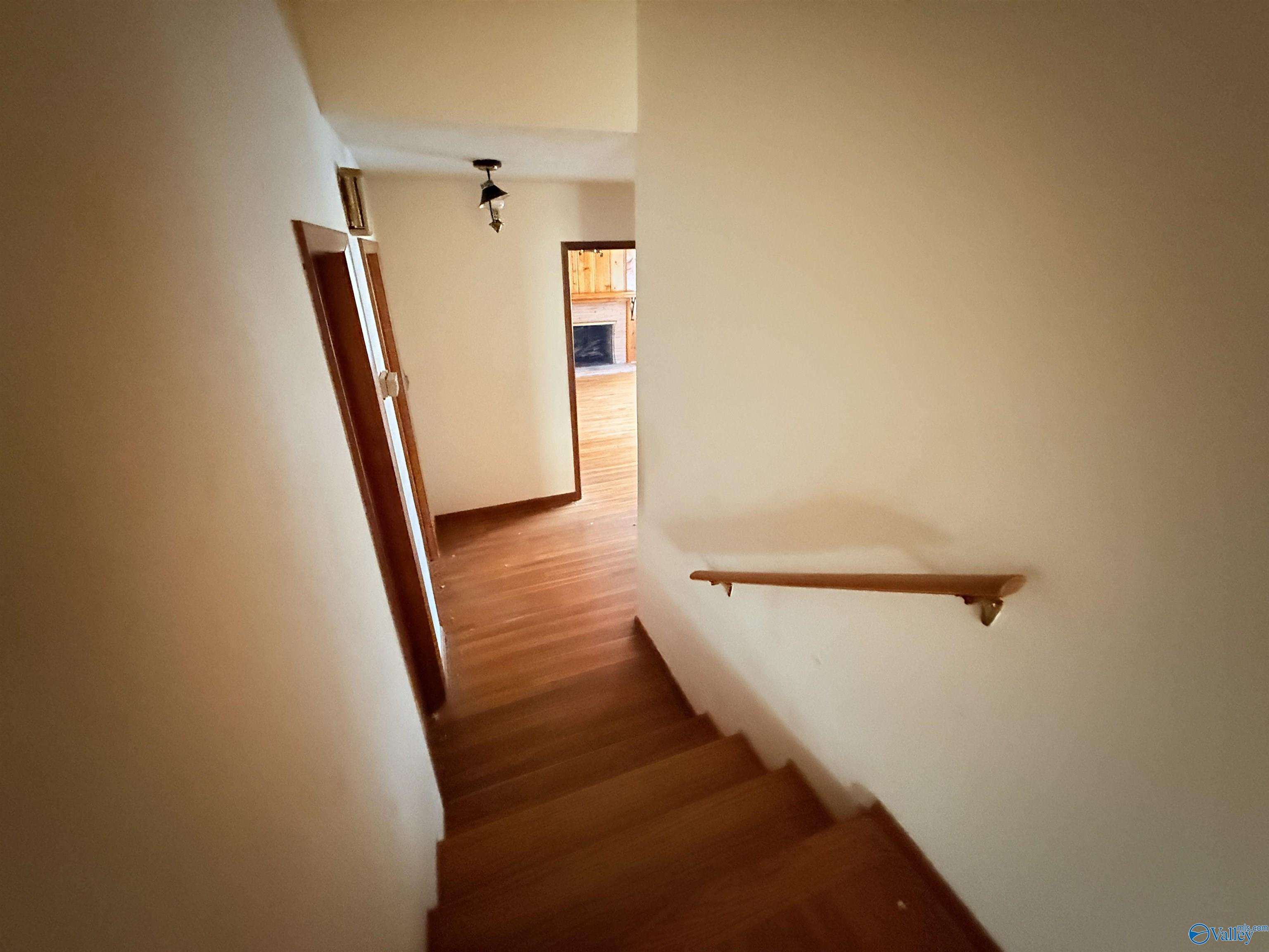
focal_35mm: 14
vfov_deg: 85.7
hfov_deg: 102.1
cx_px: 634
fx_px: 513
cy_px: 476
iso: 1600
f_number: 2.2
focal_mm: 2.22
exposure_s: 1/30
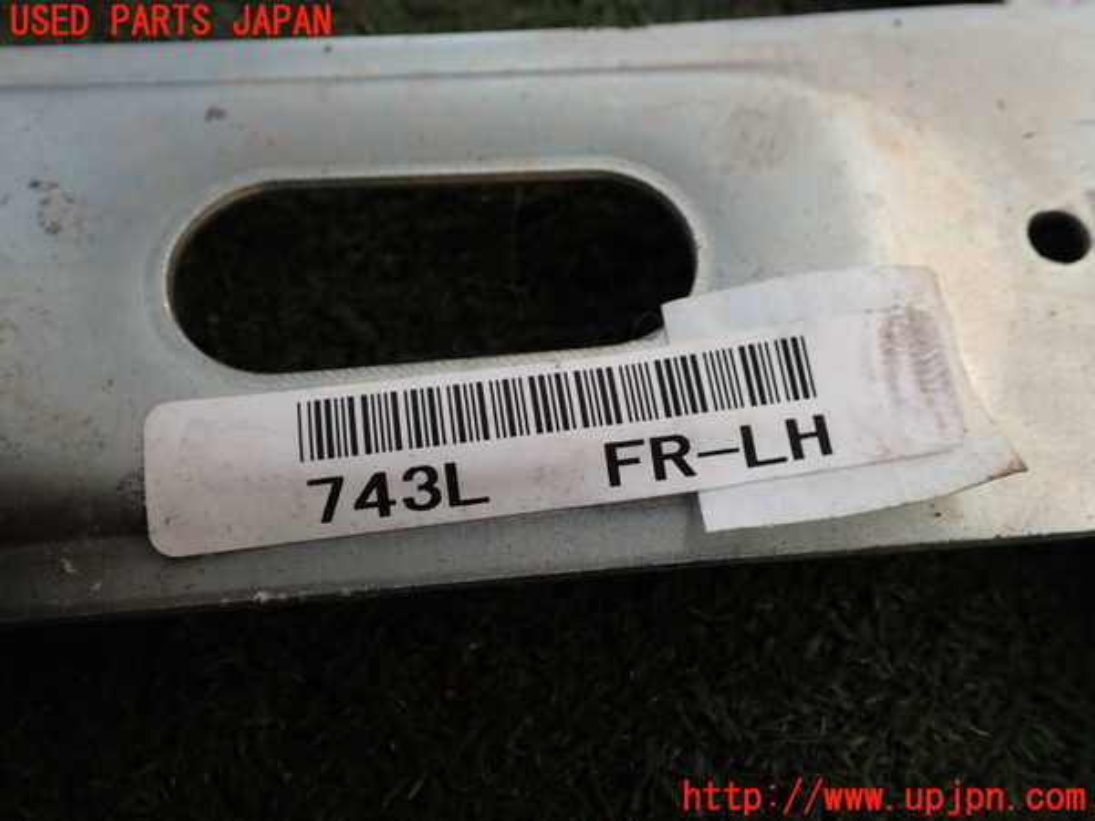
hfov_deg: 45.8
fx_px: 1297
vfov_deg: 35.1
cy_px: 410
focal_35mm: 41
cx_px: 548
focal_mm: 7.31
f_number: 4
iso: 100
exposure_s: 1/160
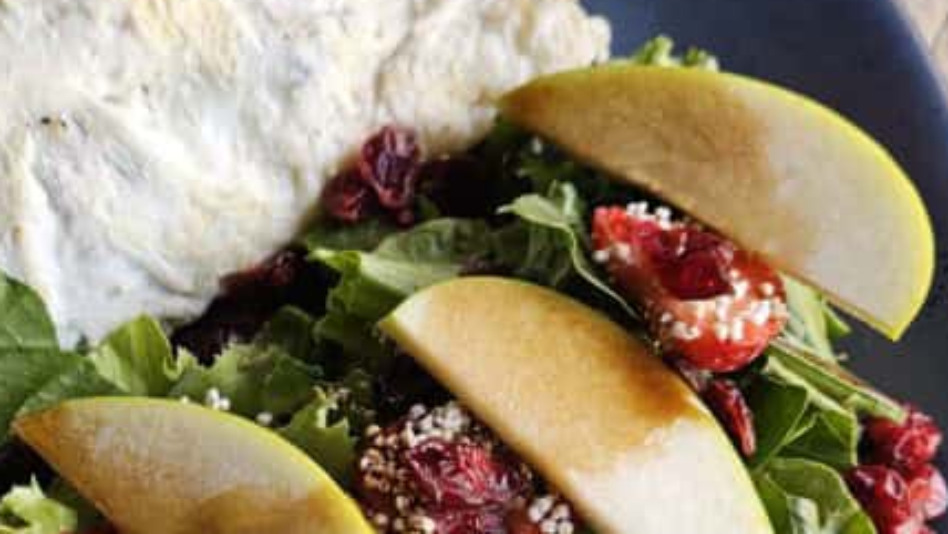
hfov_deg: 33.9
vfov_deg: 19.7
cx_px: 202
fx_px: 1509
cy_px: 463
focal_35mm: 60
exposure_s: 1/207
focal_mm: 5.4
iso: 125
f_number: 1.8
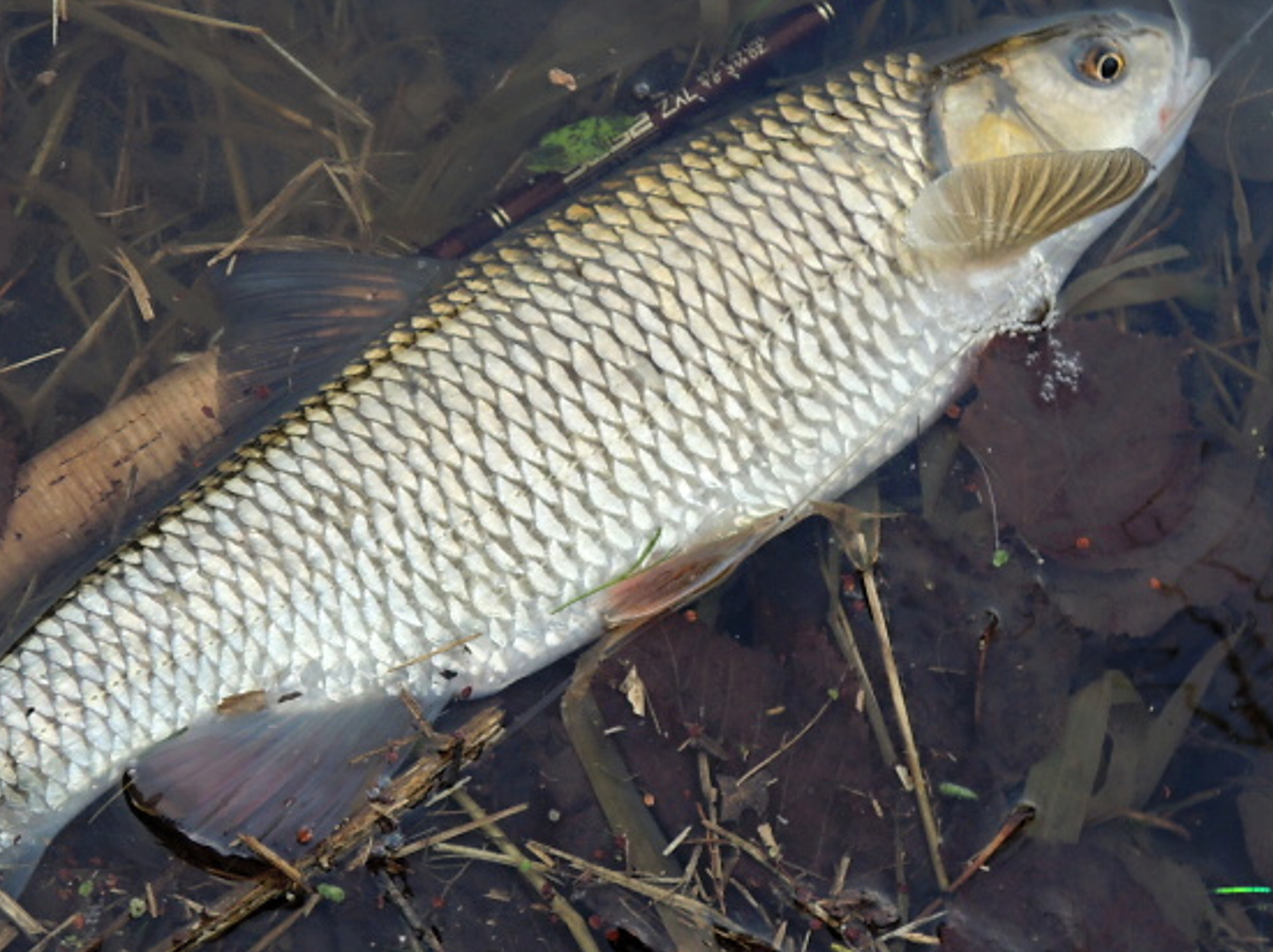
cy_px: 537
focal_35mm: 52
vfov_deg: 28.0
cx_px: 416
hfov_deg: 36.4
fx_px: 1910
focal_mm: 5
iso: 100
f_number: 2.2
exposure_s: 1/200
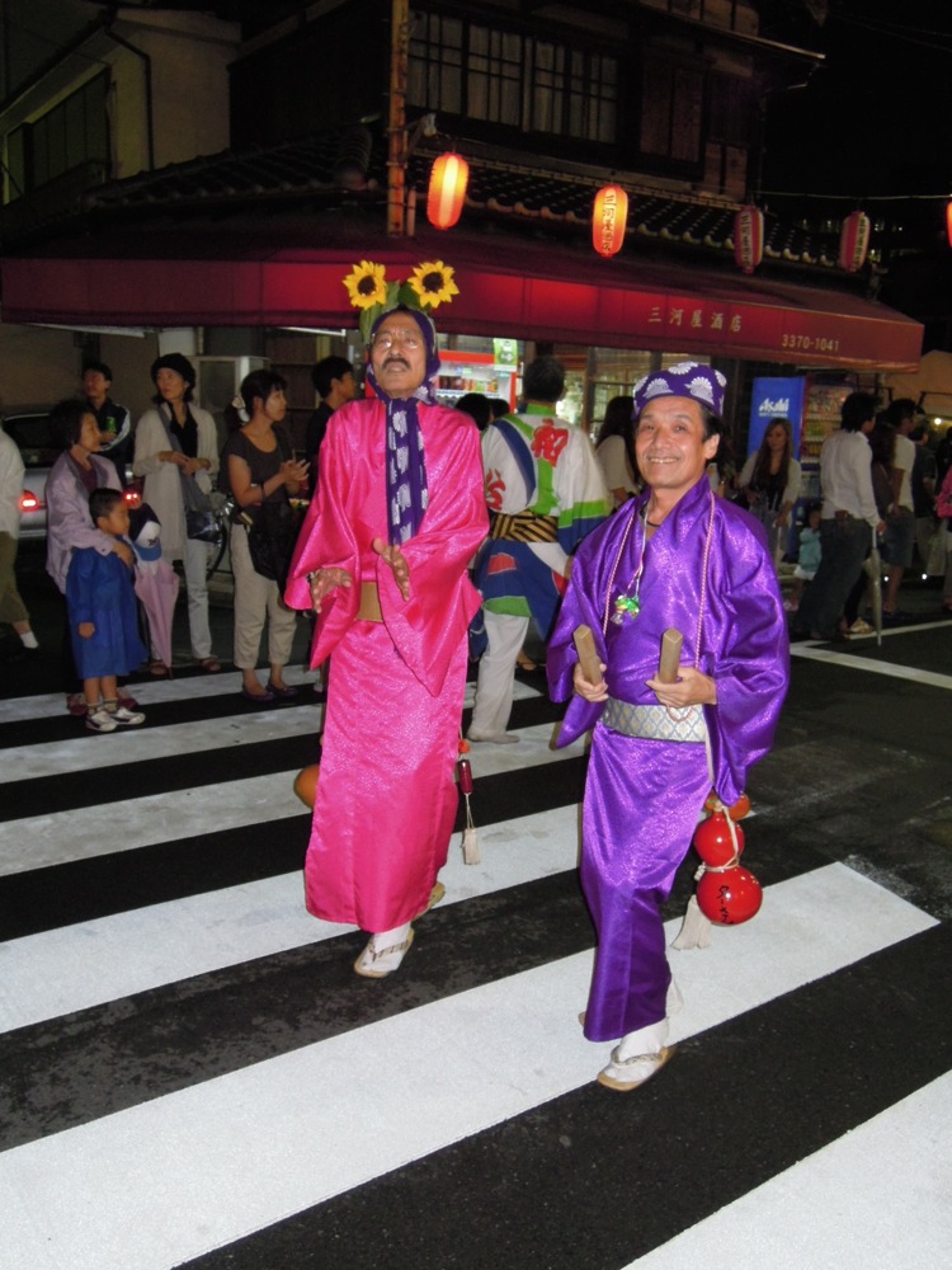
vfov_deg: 58.4
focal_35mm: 31
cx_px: 476
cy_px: 635
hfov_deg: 45.4
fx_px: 1137
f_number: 3
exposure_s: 1/30
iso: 400
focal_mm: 5.5
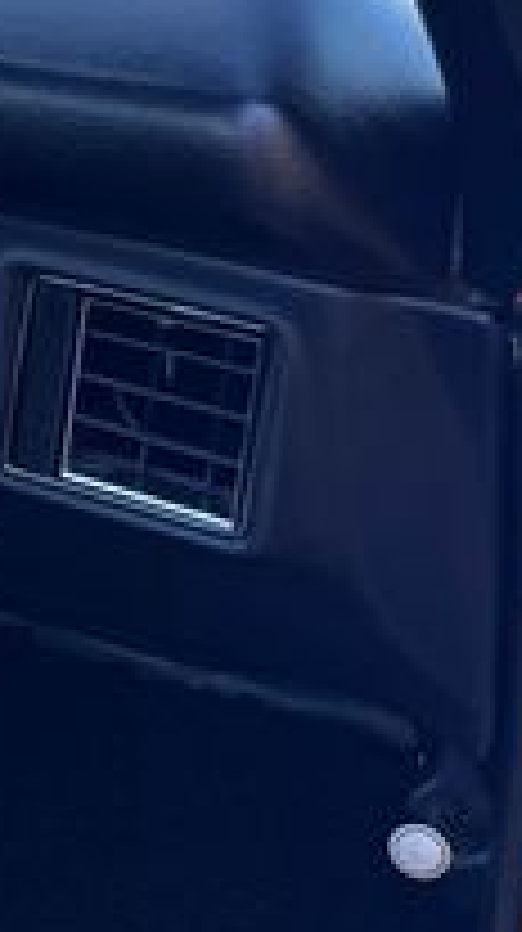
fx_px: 1999
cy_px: 194
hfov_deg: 11.7
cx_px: -788
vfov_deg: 25.8
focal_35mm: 81
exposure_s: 1/160
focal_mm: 6.76
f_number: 1.78
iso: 64
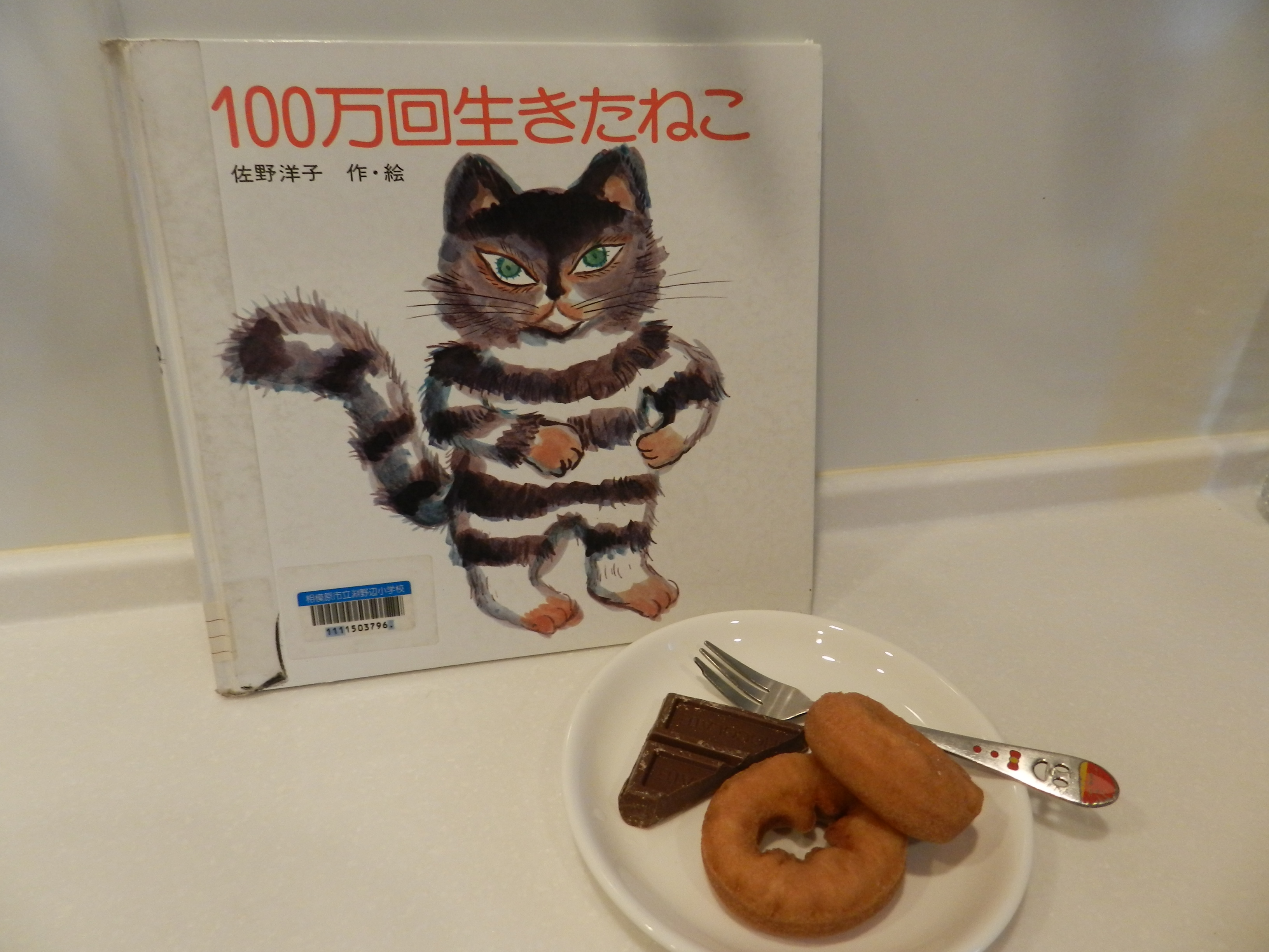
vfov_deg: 58.9
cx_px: 634
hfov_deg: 73.9
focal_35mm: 23
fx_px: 843
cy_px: 476
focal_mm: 4
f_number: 3.4
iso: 360
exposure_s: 1/30
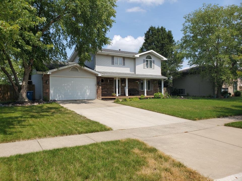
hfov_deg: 67.3
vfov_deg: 53.1
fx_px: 182
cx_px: 121
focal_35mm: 26
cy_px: 90
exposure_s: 1/1756
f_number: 2.4
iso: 50
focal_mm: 4.3
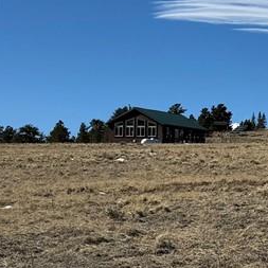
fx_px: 1174
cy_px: 178
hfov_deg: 12.2
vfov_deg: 13.0
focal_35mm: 134
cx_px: 436
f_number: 1.78
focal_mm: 6.76
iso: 80
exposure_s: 1/7937
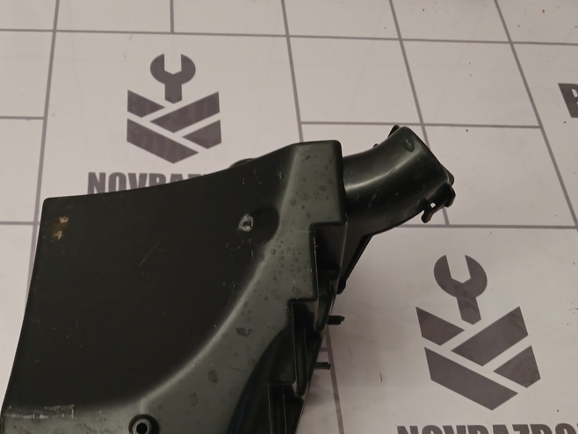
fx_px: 702
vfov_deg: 33.9
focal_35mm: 42
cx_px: 196
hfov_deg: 44.2
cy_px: 305
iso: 100
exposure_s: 1/50
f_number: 1.8
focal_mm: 4
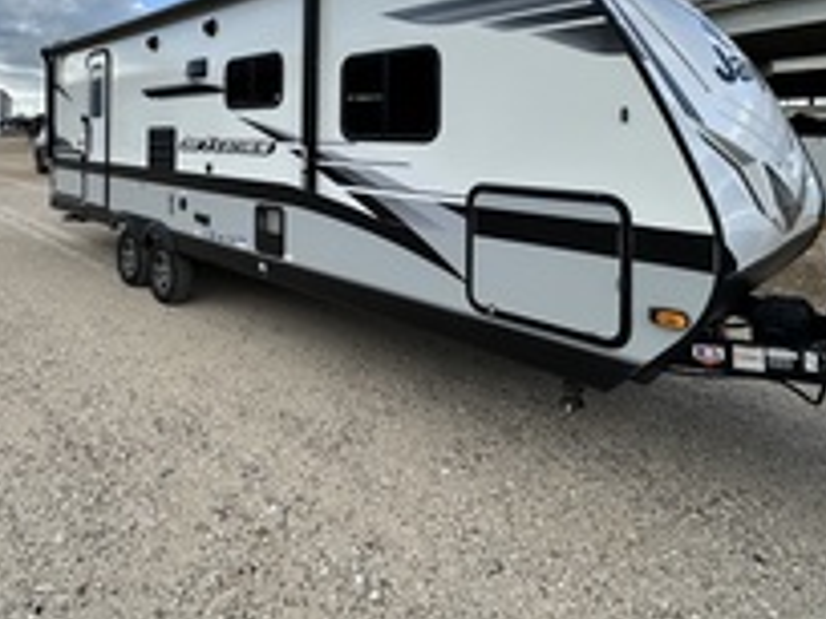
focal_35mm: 24
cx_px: 348
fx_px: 573
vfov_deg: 53.4
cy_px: 131
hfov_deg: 71.1
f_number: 2.2
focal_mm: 2.22
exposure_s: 1/1401
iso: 50
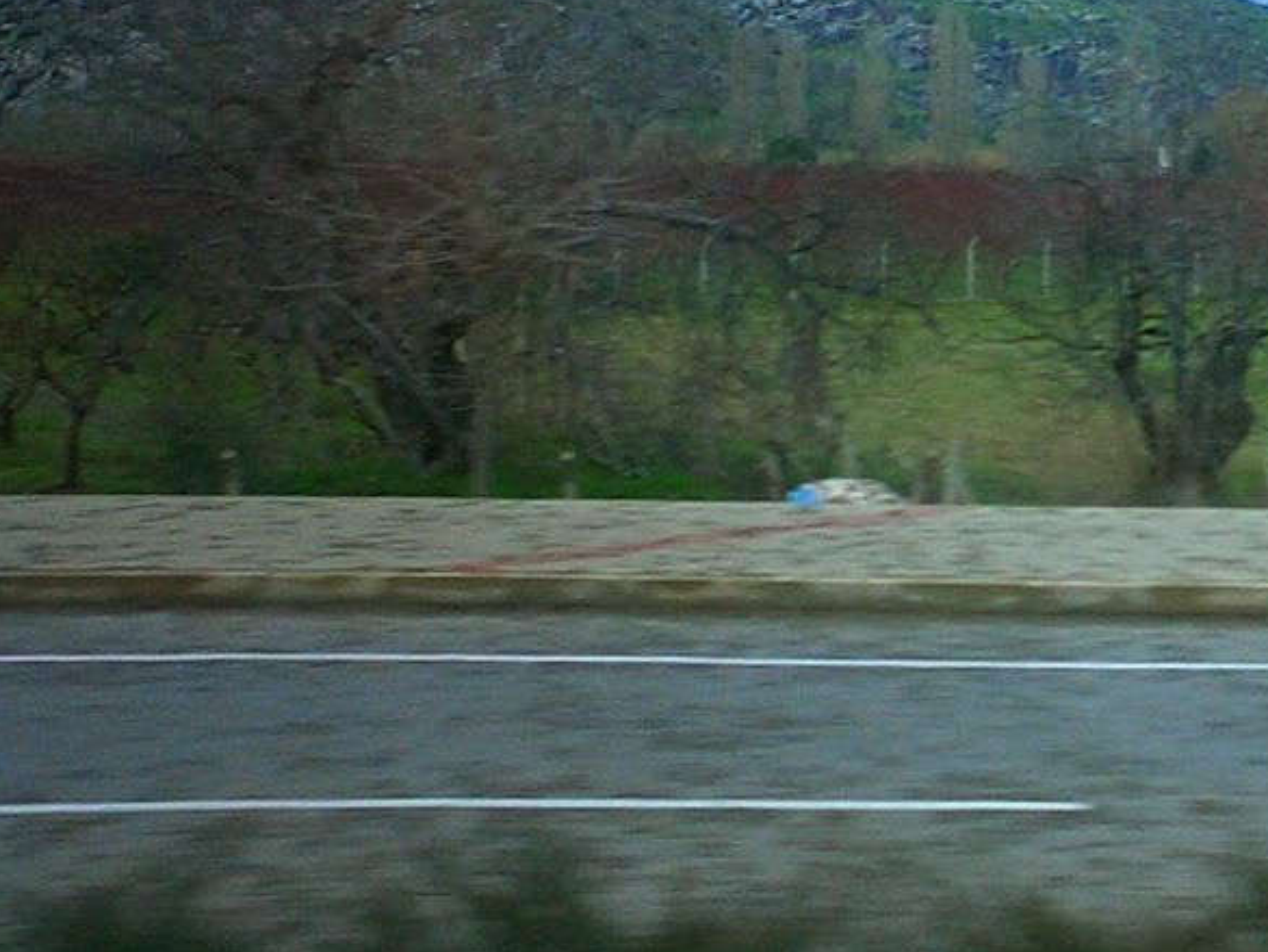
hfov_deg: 23.2
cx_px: 1231
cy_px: 163
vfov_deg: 18.0
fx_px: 2968
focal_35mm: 81
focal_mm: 5.6
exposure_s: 1/200
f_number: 3.5
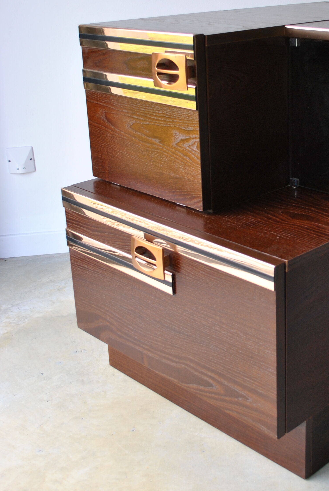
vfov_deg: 38.0
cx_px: 276
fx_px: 711
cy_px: 205
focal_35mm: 52
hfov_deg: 25.5
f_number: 4
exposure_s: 1/60
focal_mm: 20
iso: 200
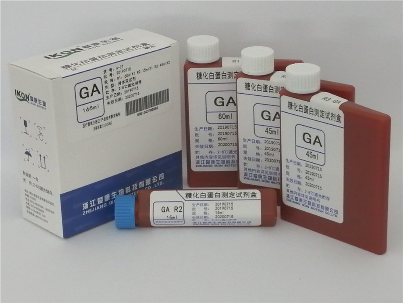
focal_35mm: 96
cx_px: 202
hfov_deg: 20.4
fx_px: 1118
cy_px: 152
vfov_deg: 15.4
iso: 64
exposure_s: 1/30
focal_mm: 3.64
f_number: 1.8
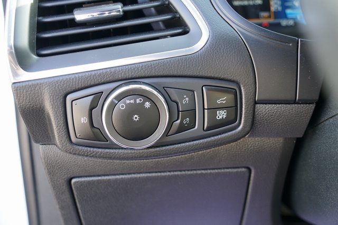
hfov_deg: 49.5
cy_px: 112
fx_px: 366
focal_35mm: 39
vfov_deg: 34.2
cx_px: 169
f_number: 4
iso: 400
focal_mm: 39
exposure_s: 1/60
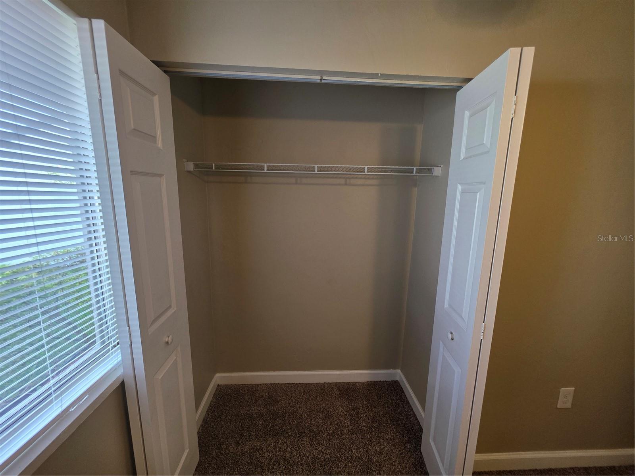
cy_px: 238
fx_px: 238
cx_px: 318
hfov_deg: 106.2
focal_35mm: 13
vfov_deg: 89.9
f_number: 1.9
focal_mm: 2.2
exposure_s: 1/120
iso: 100
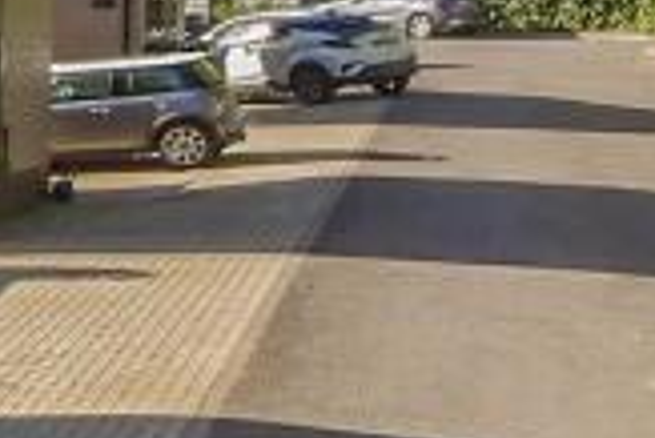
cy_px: 215
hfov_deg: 13.5
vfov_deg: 14.6
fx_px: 1712
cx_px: -1037
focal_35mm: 94
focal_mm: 10
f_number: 9
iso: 400
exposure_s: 1/500
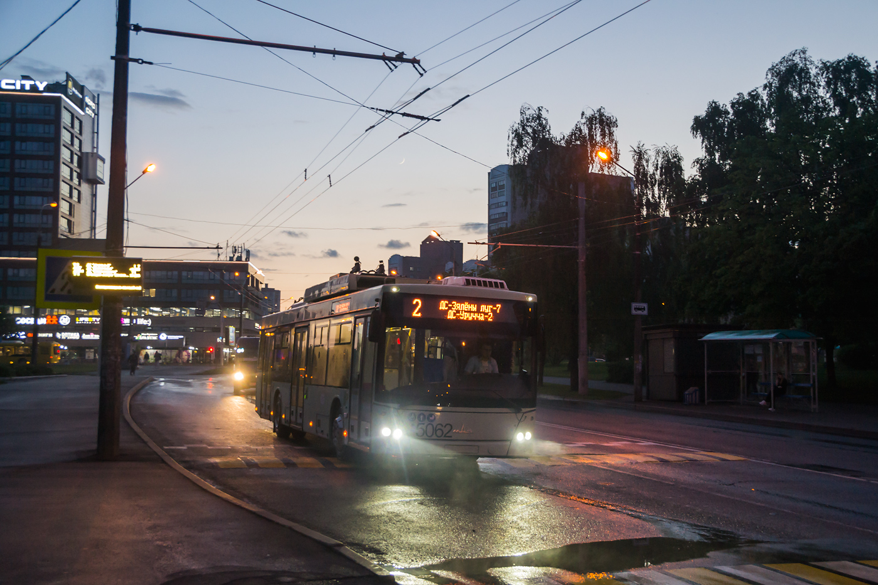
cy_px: 292
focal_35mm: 42
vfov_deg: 31.9
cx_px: 439
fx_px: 1024
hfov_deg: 46.4
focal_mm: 28
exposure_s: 1/40
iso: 800
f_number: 4
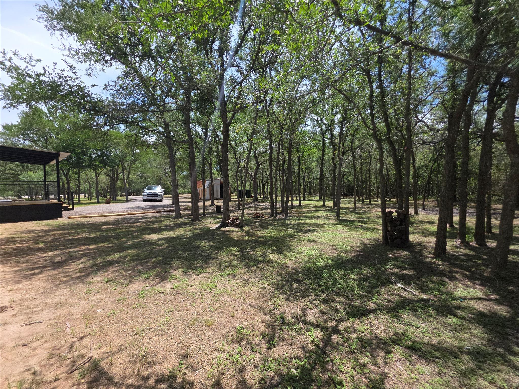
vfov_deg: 89.9
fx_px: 195
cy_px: 194
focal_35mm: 13
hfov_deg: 106.2
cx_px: 260
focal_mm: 2.2
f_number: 1.9
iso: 64
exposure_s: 1/2000
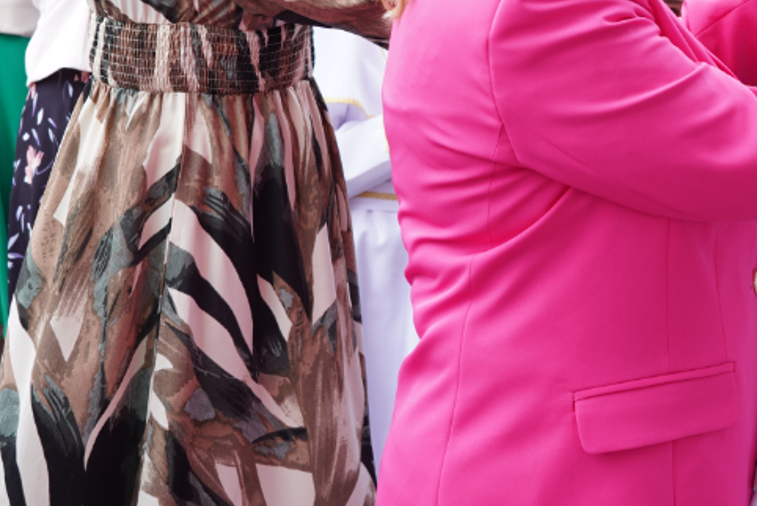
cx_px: 763
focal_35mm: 124
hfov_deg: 16.2
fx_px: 2609
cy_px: 16
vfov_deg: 11.0
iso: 100
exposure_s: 1/125
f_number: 5.6
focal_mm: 46
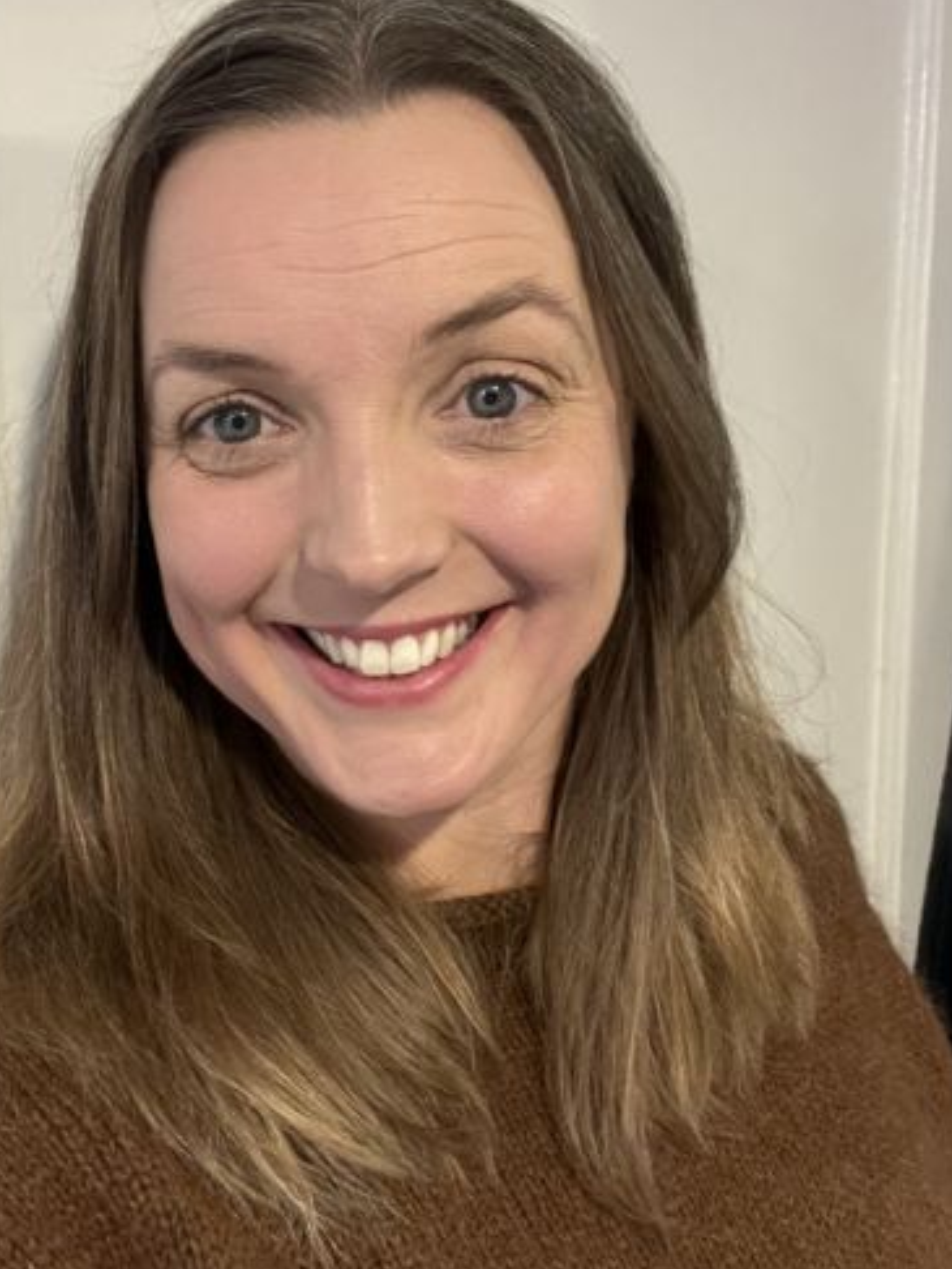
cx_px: 383
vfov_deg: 50.1
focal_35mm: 37
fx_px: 1356
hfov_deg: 38.5
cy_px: 684
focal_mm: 2.71
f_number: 2.2
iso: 320
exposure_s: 1/25
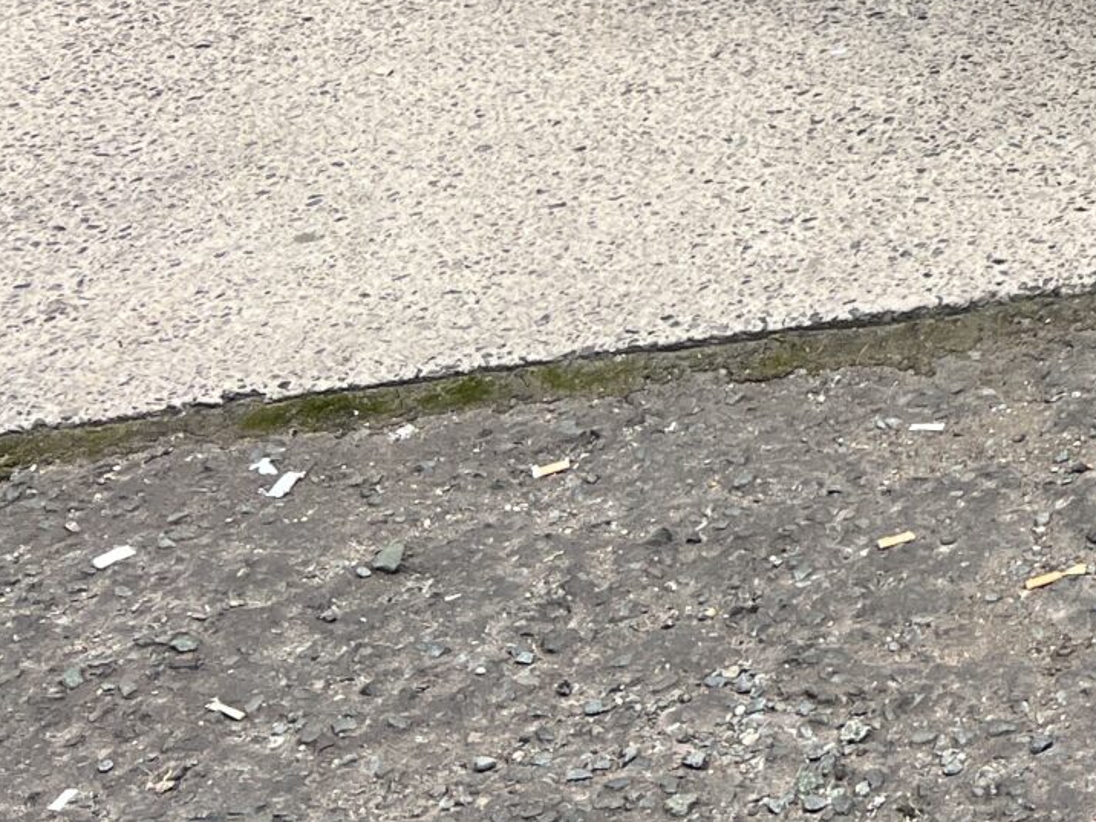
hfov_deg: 17.8
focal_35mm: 93
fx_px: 2945
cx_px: 1852
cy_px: -237
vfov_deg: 15.2
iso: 50
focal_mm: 5.7
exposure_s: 1/1377
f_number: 1.5
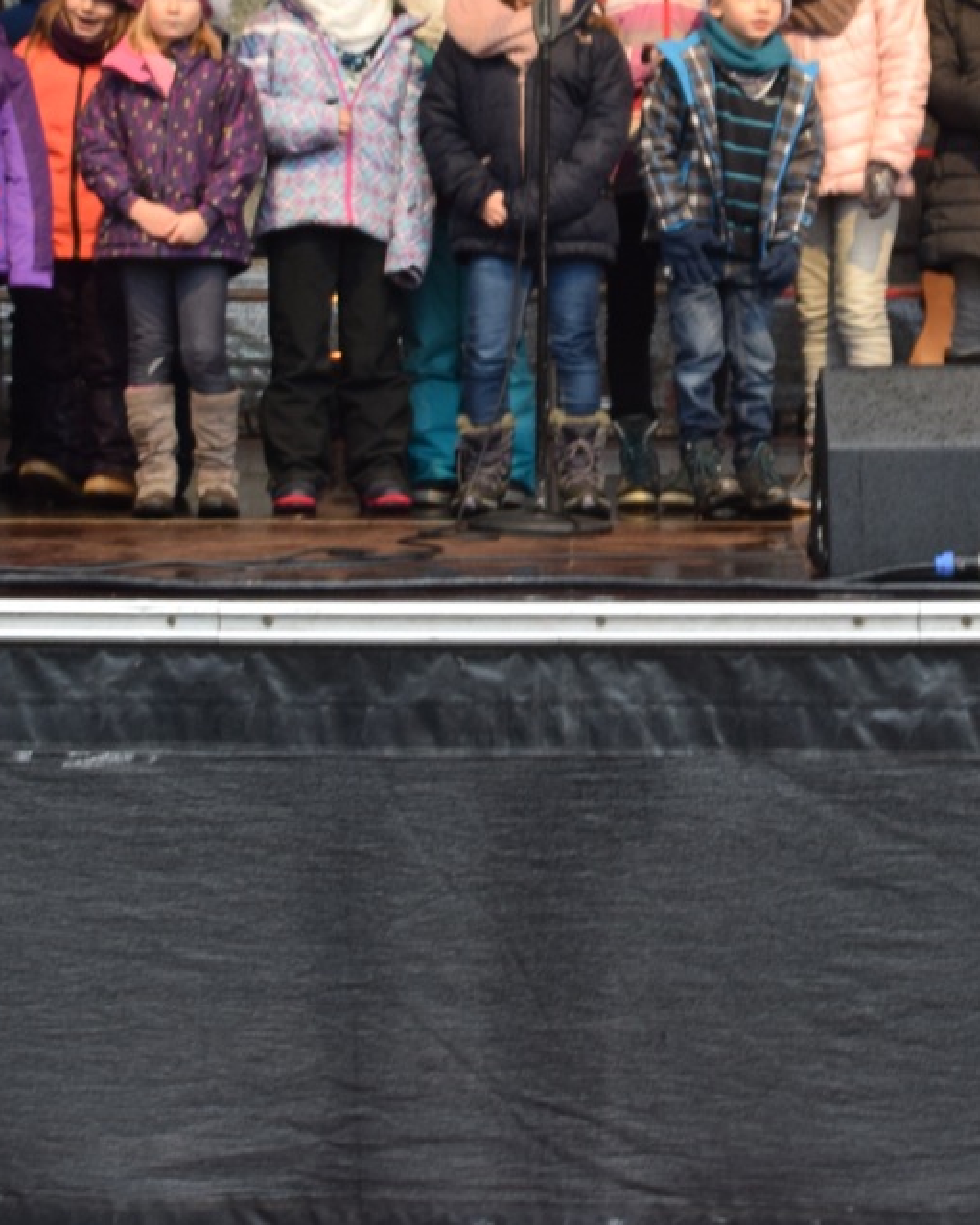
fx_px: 3353
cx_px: 424
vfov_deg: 20.0
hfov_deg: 16.6
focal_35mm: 92
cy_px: -22
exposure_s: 1/60
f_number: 4
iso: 500
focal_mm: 21
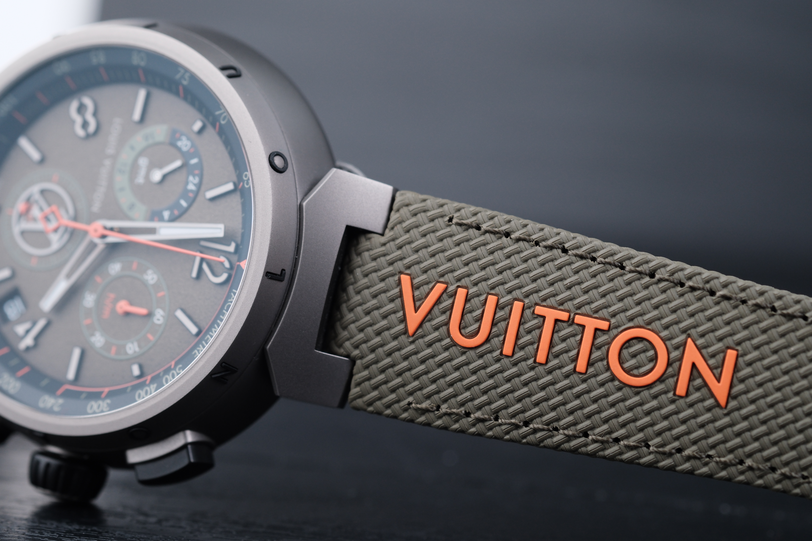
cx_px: 406
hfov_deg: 22.6
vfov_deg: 15.2
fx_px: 2030
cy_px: 270
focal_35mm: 90
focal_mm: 60
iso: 640
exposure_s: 1/125
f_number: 5.6
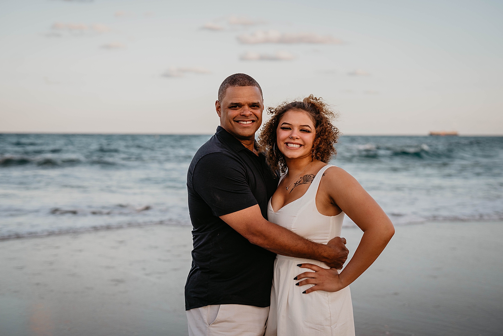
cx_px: 252
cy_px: 168
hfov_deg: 39.6
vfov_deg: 27.0
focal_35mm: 50
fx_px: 699
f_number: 2.5
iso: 400
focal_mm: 50
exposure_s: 1/1600
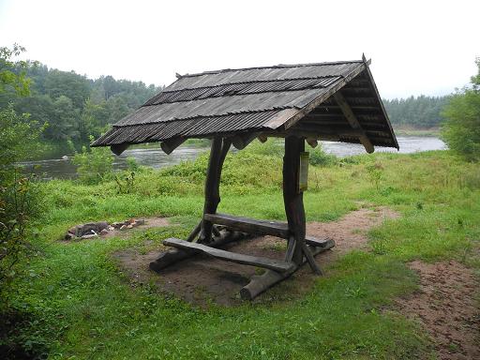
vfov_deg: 49.7
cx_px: 240
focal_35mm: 28
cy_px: 180
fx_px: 388
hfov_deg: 63.4
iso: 100
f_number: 2.8
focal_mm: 6
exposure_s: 1/200
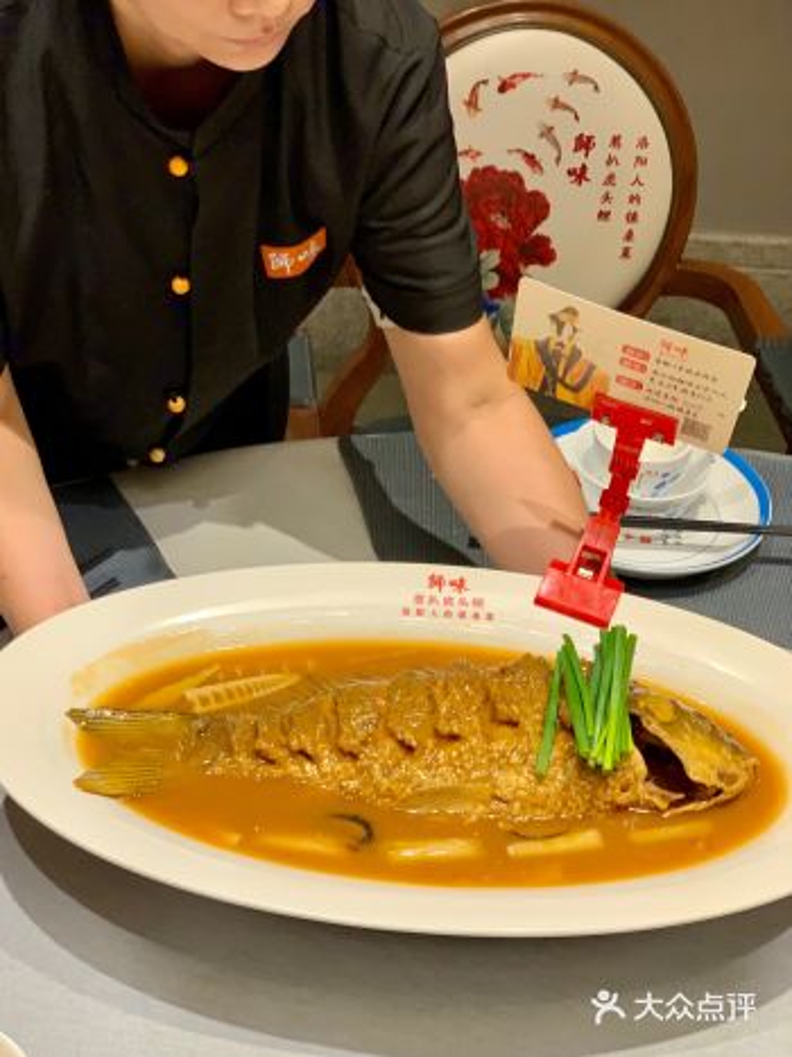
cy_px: 528
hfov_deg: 28.0
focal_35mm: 52
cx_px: 396
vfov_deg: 36.8
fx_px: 1587
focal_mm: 6
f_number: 2.4
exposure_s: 1/50
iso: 125
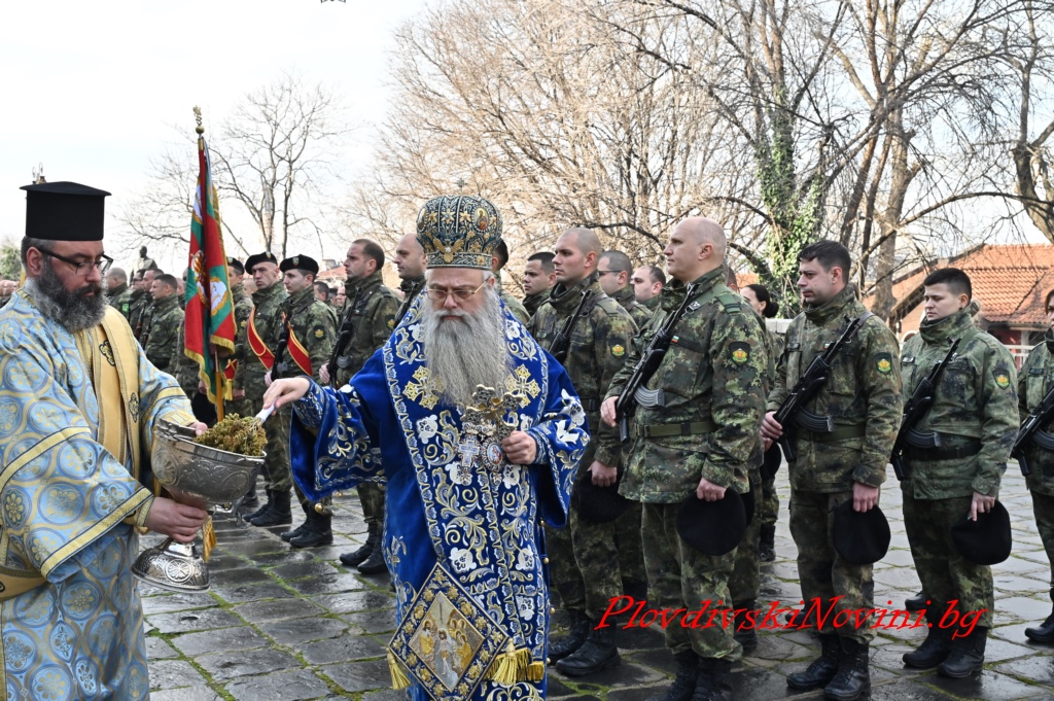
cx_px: 527
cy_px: 350
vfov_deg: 31.8
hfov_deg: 46.4
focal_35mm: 42
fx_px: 1229
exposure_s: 1/500
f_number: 10
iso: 1250
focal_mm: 42
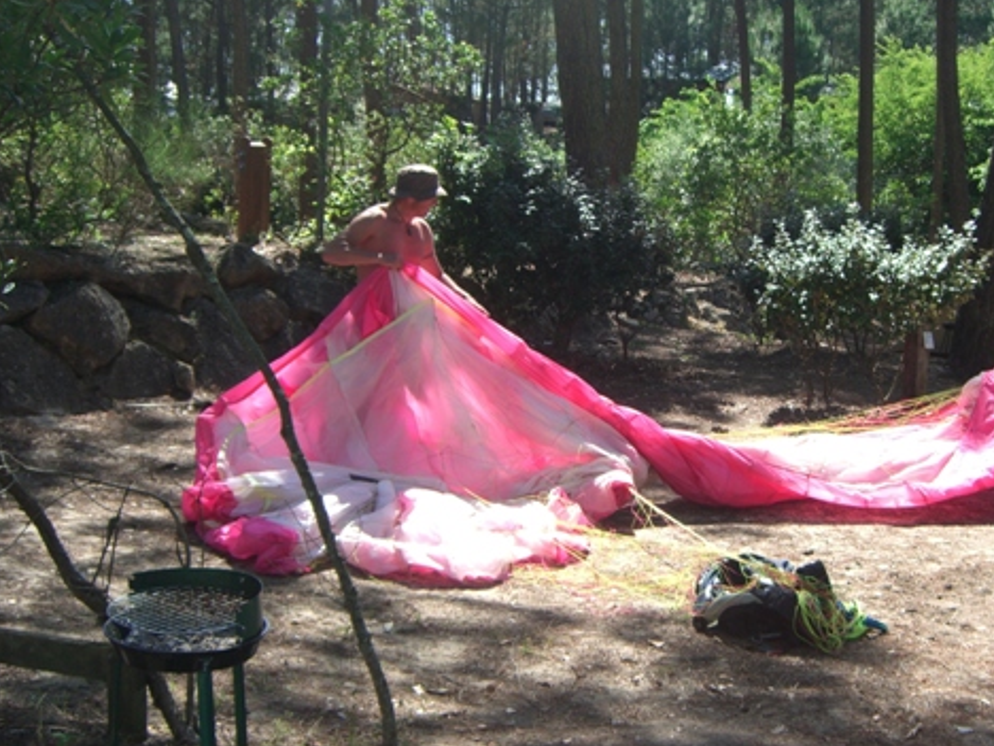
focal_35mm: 52
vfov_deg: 28.0
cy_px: 393
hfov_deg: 36.5
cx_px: 641
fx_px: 1493
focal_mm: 7.9
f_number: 2.8
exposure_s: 1/500
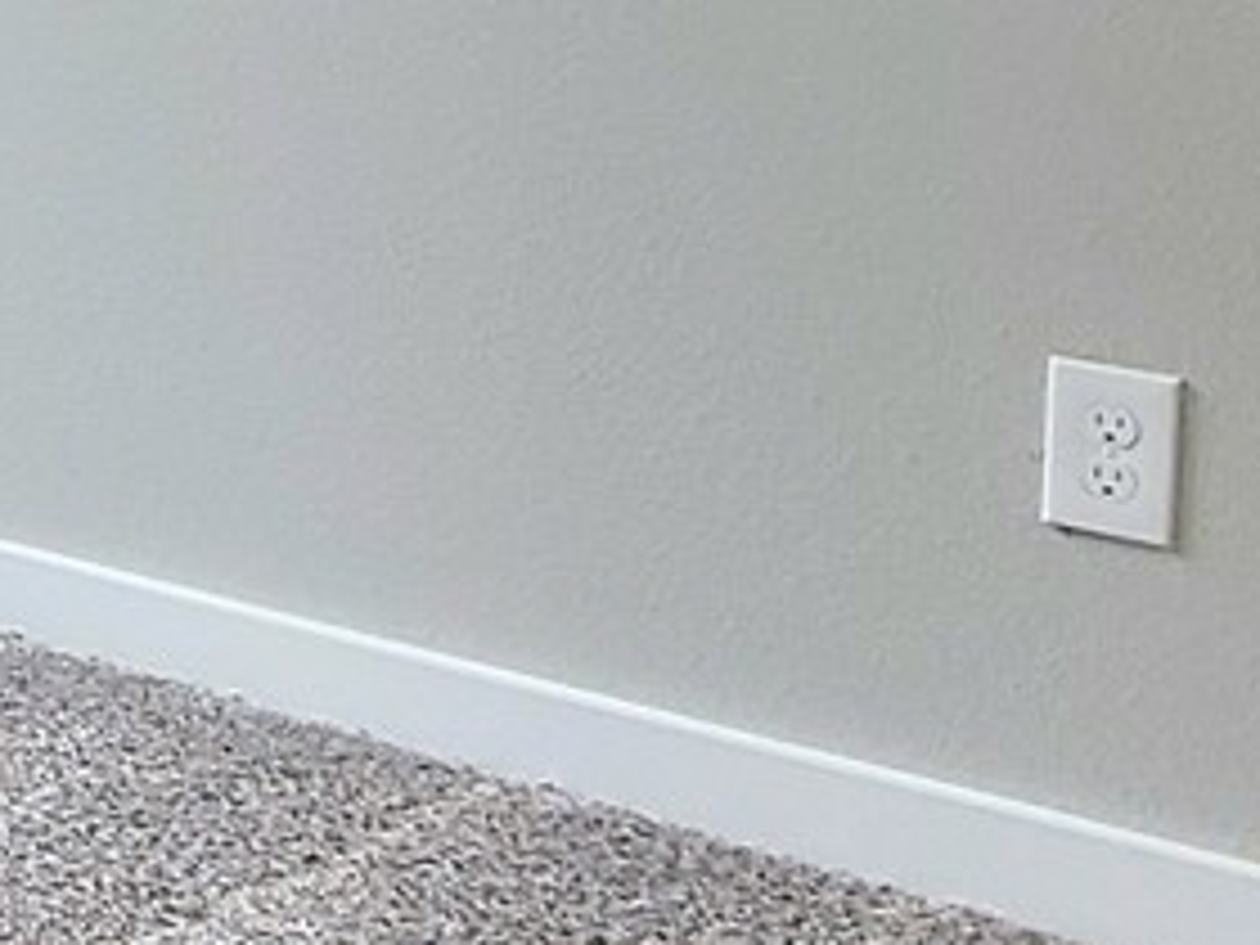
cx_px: -1593
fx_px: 3240
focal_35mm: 89
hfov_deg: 15.2
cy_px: -288
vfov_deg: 15.8
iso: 64
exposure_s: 1/120
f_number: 2.2
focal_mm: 2.2
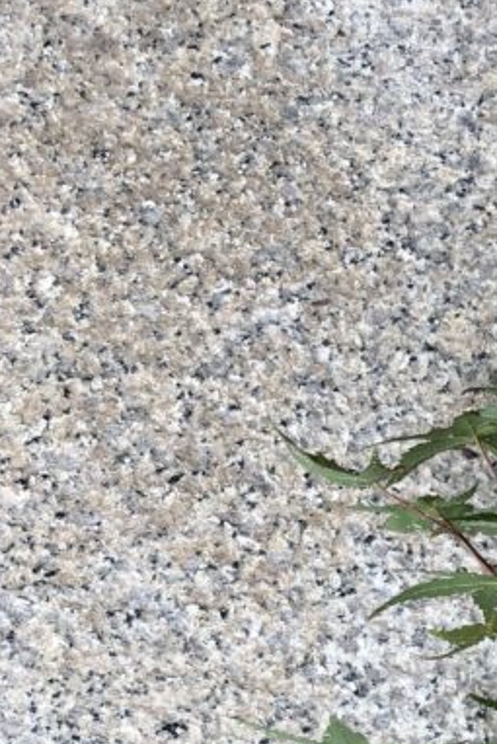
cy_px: 925
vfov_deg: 23.4
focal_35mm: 78
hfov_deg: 16.3
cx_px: 700
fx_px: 1614
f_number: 1.8
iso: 20
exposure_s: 1/196
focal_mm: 4
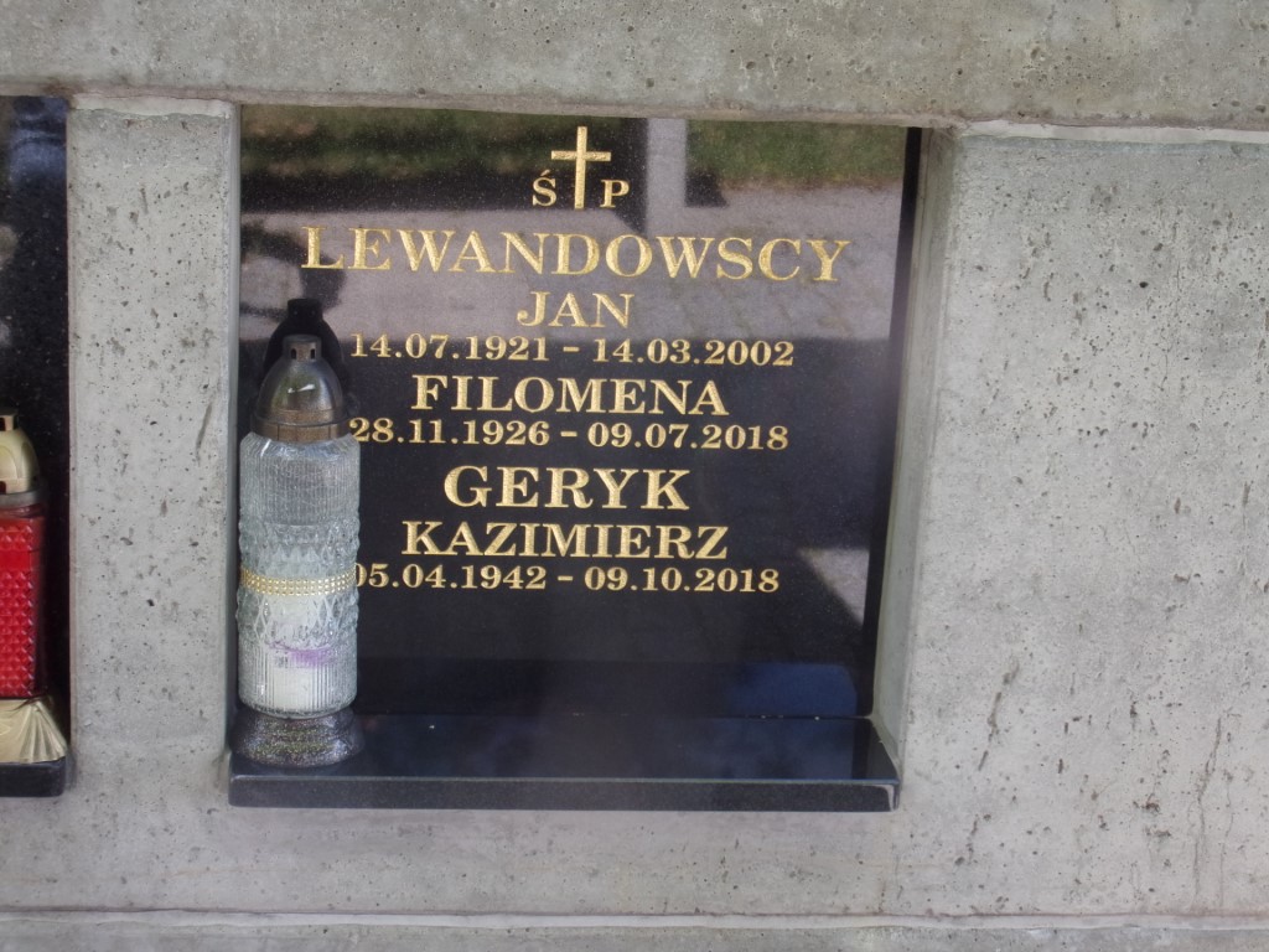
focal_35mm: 64
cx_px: 634
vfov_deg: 22.9
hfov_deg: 30.3
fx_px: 2346
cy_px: 476
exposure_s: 1/70
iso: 80
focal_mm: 11.5
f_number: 4.5
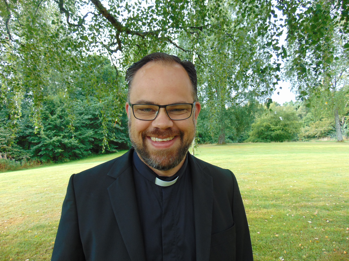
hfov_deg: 69.4
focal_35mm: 25
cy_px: 130
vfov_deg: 54.9
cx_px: 174
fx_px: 252
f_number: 3
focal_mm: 4.5
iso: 80
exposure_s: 1/160
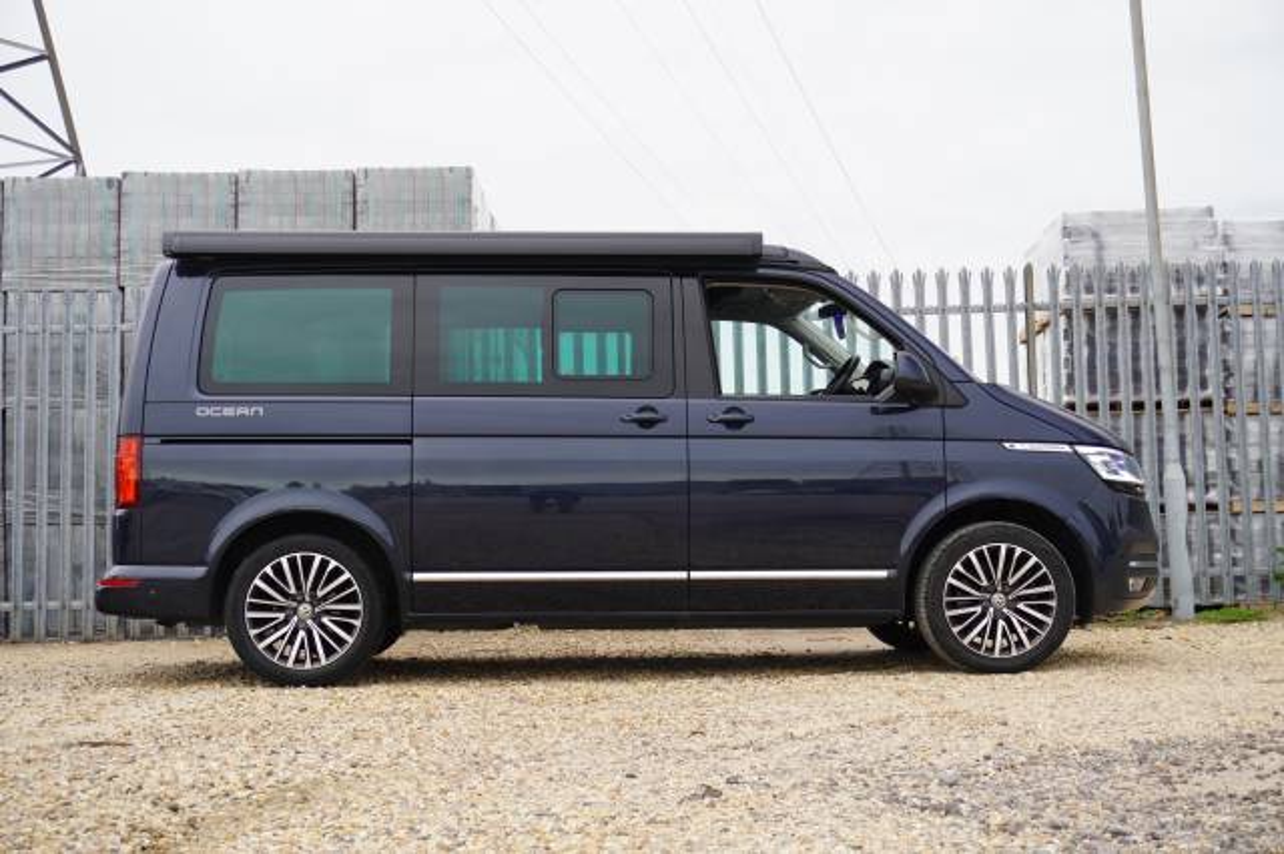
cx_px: 642
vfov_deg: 26.5
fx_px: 1818
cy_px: 427
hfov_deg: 38.9
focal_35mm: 51
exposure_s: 1/60
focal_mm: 34
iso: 200
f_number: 4.5
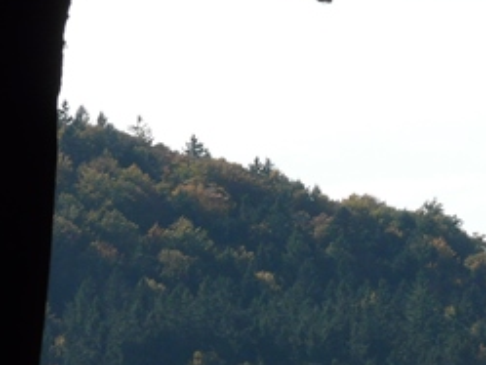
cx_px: 394
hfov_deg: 4.2
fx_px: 6700
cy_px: 347
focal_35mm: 477
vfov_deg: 3.1
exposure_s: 1/500
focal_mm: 32.5
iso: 100
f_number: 5.6
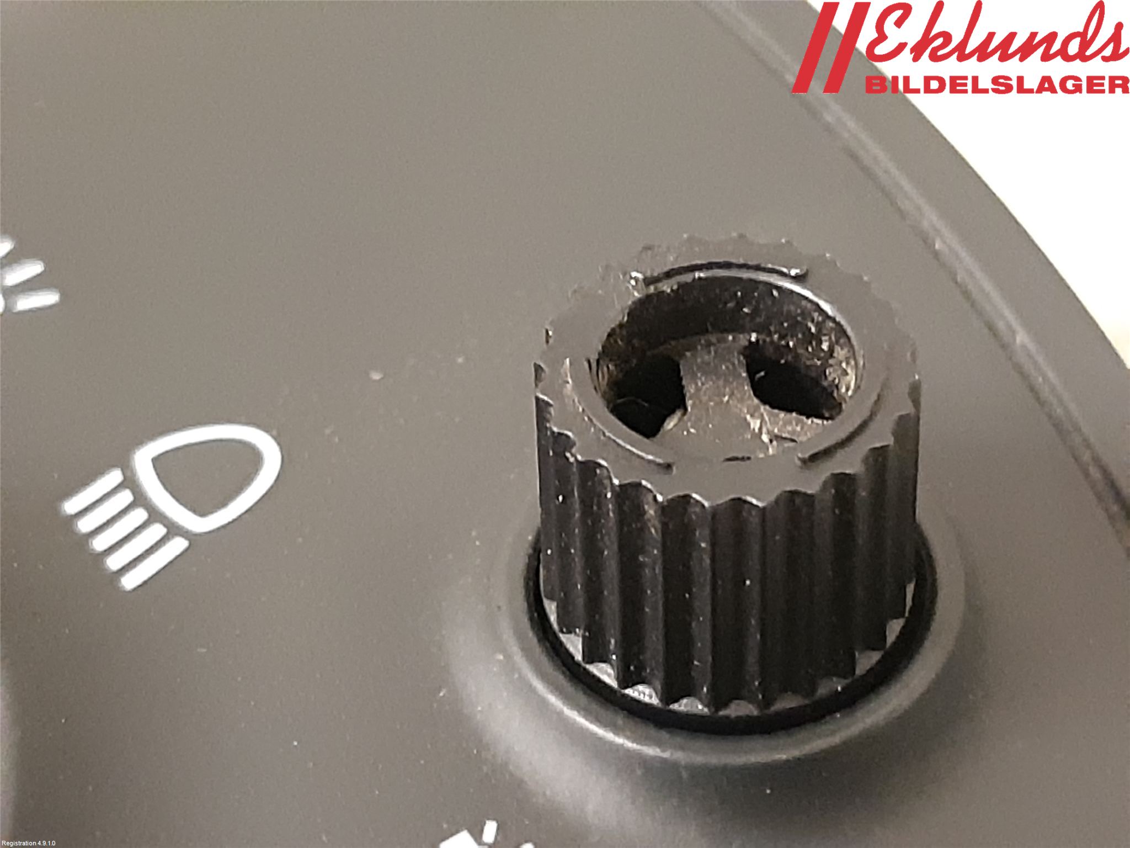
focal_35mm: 26
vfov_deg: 53.1
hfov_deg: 67.3
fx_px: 849
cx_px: 565
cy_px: 424
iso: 640
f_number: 1.7
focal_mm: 3.93
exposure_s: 1/25
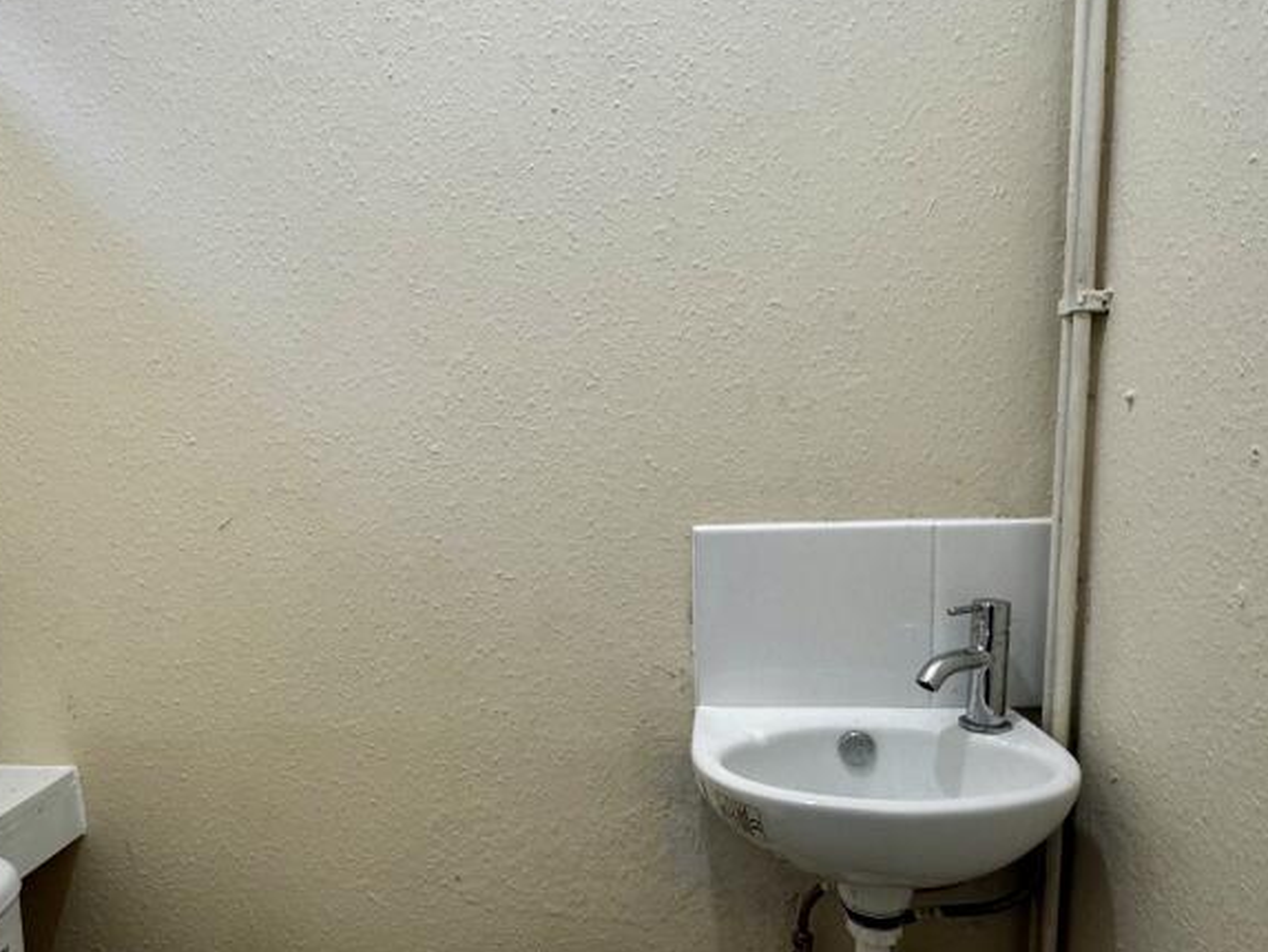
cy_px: 536
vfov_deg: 54.7
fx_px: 916
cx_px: 533
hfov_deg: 68.9
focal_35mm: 25
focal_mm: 2.22
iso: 160
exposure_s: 1/100
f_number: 2.2
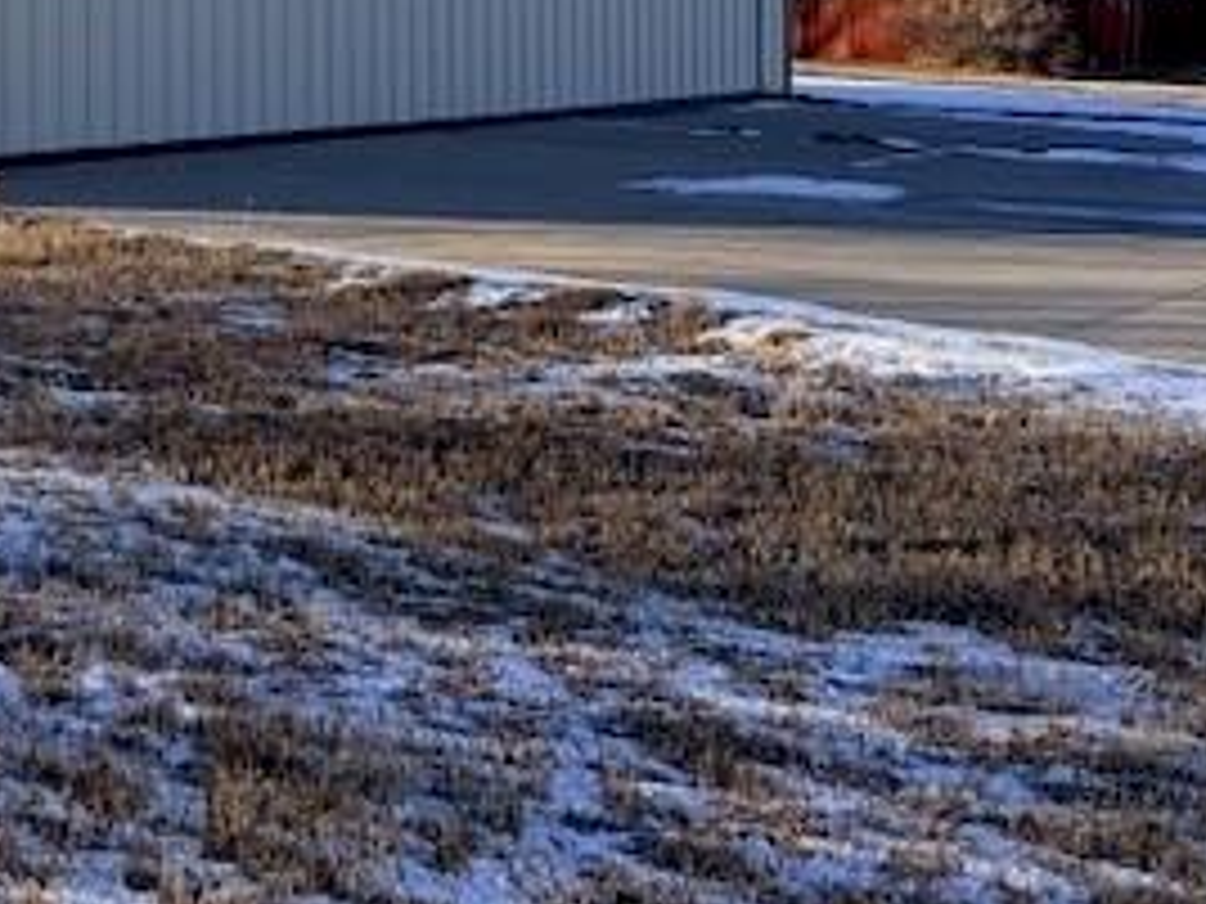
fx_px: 2160
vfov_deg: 22.3
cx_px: -176
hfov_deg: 28.0
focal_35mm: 62
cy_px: -94
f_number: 1.6
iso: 50
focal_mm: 5.96
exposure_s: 1/2747
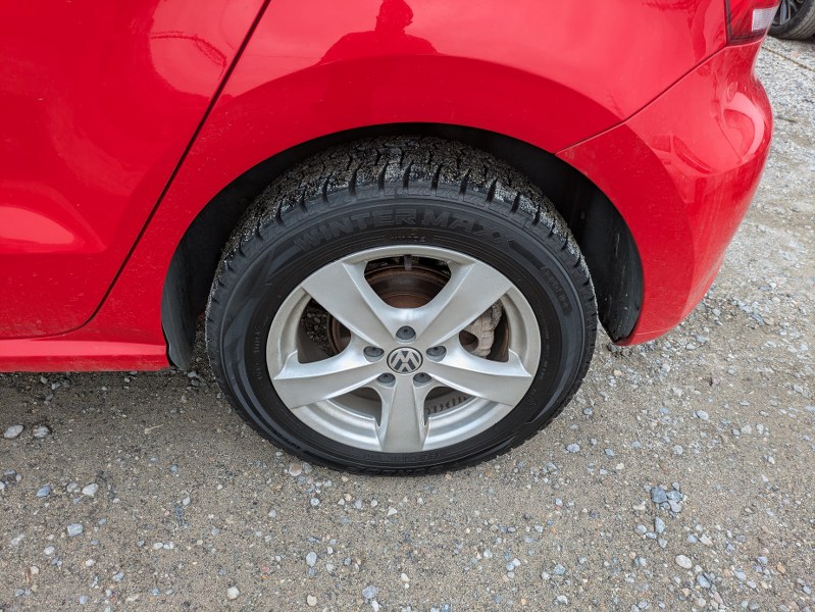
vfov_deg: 54.9
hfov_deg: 69.4
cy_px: 306
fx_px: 589
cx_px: 408
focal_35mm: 25
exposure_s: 1/704
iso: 45
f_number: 1.89
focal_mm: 5.43
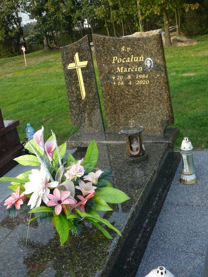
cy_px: 138
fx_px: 312
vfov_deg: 47.9
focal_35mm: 39
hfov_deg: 36.8
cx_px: 104
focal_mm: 5.8
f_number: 3
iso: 80
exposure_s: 1/200
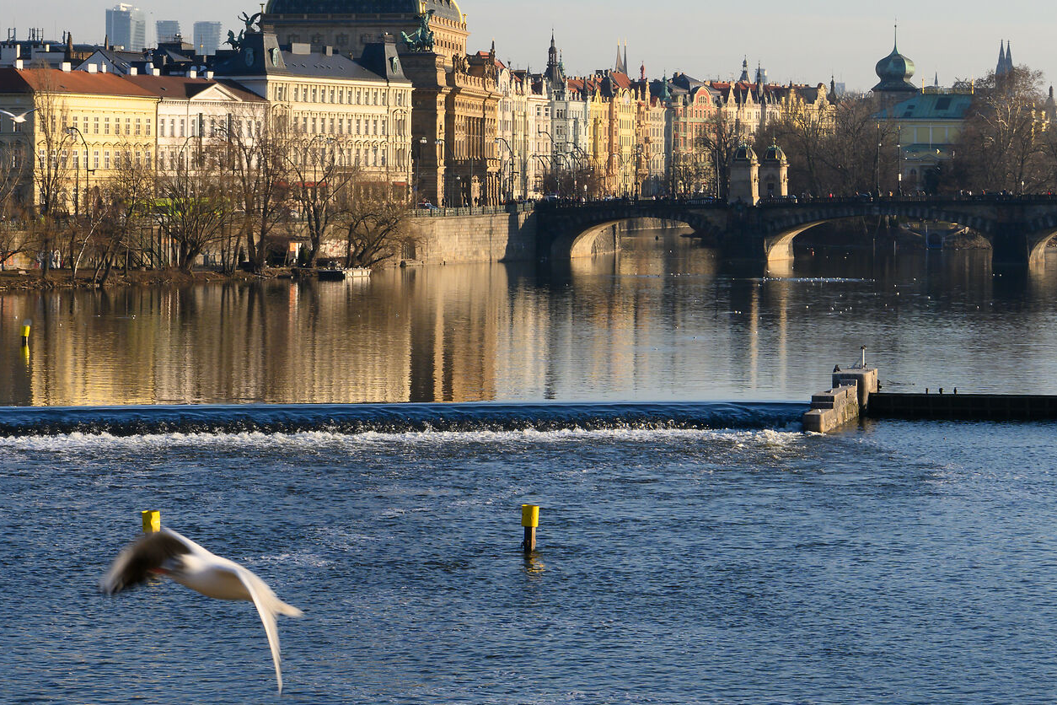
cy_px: 101
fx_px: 3934
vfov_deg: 10.2
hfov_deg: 15.3
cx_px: 732
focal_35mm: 134
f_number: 16
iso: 250
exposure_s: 1/200
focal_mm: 70
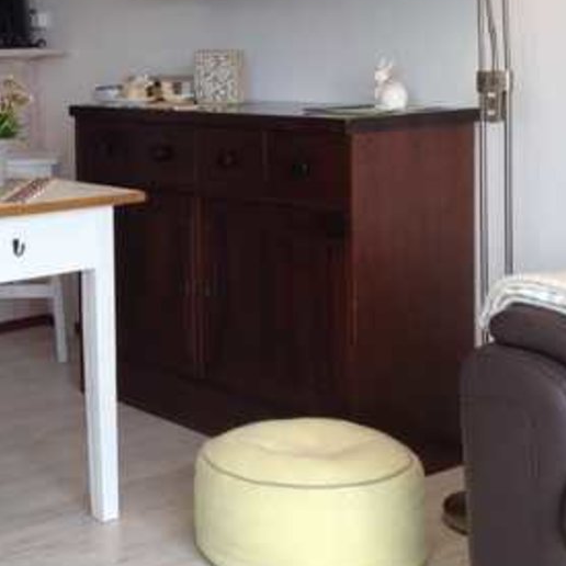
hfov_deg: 23.6
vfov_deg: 23.8
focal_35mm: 72
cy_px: 165
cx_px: 95
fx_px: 1332
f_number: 2.4
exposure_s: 1/120
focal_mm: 4.28
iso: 50
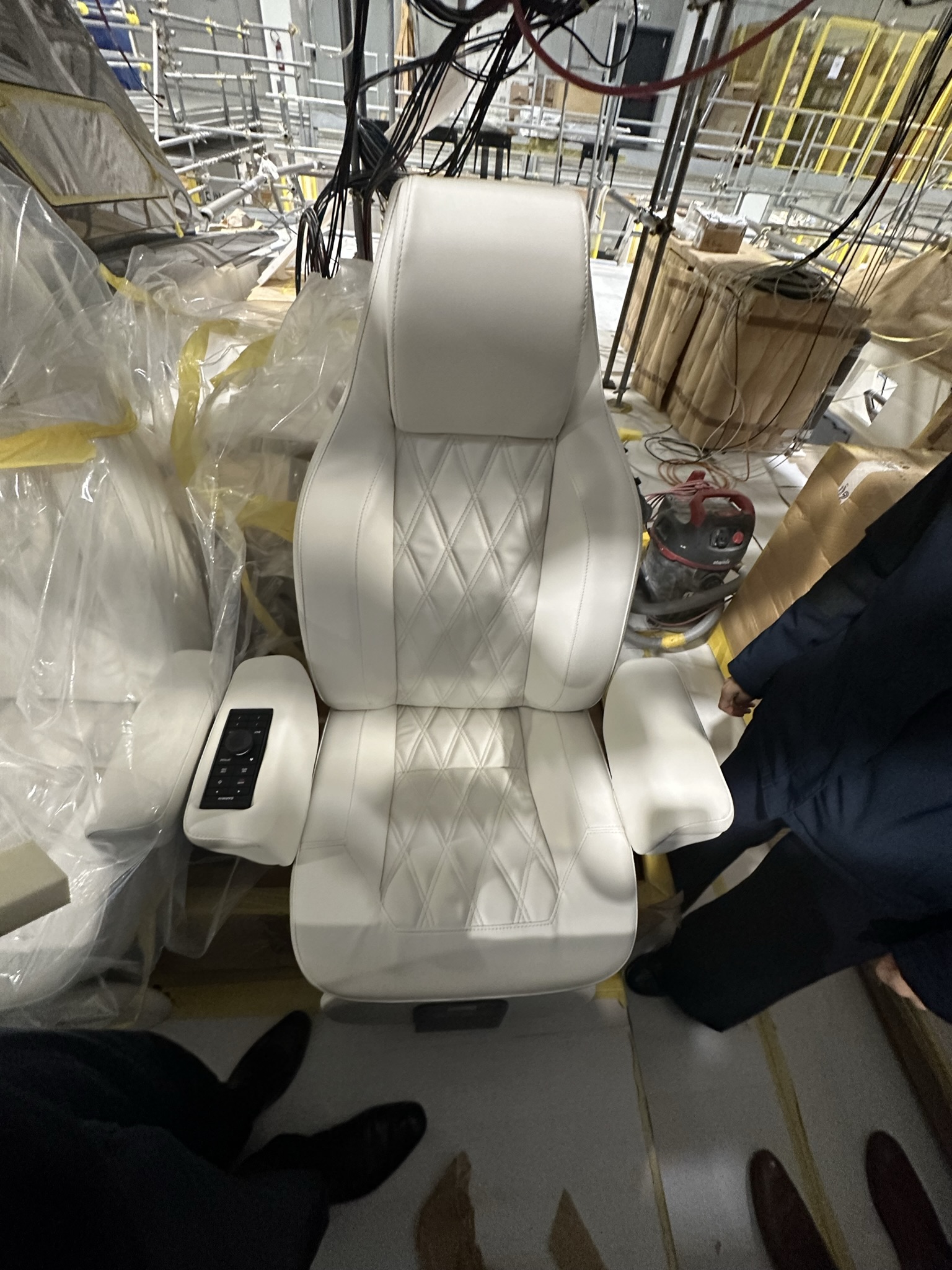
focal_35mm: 14
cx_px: 476
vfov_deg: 102.1
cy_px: 635
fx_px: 513
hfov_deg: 85.7
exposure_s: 1/50
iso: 400
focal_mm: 2.22
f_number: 2.2
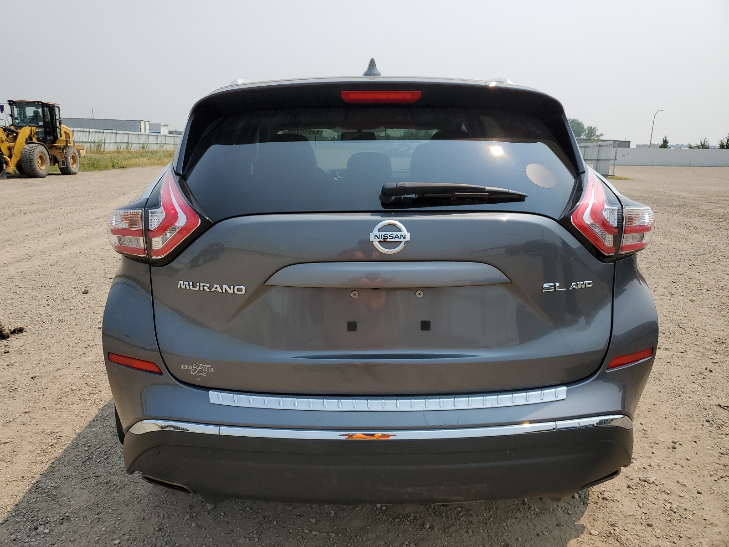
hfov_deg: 67.3
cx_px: 364
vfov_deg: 53.1
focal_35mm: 26
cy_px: 274
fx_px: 548
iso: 50
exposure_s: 1/5000
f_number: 1.5
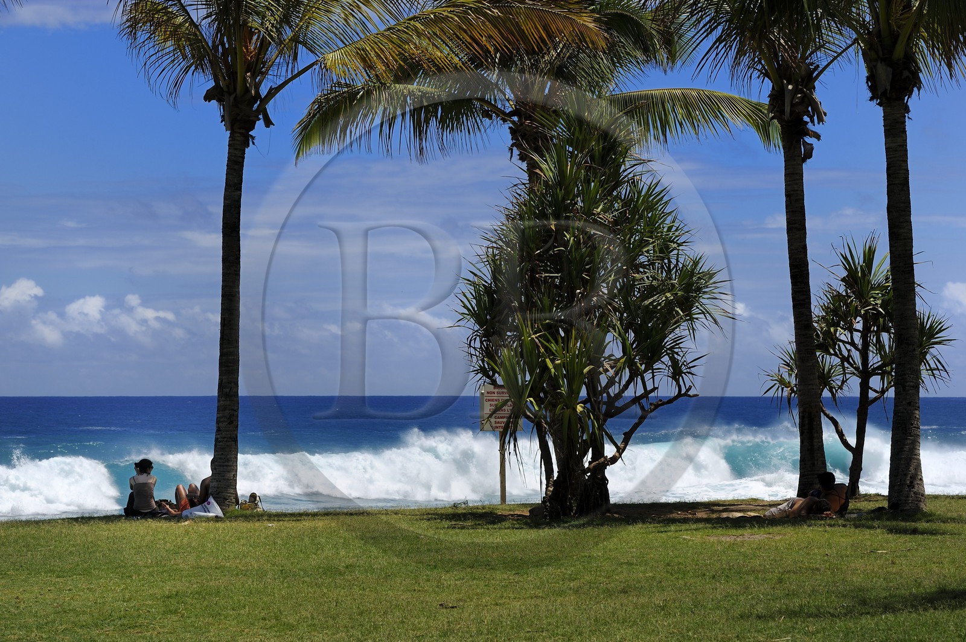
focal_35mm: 112
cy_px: 321
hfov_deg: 18.3
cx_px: 483
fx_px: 3003
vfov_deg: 12.2
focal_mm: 112
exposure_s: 1/400
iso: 200
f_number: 11
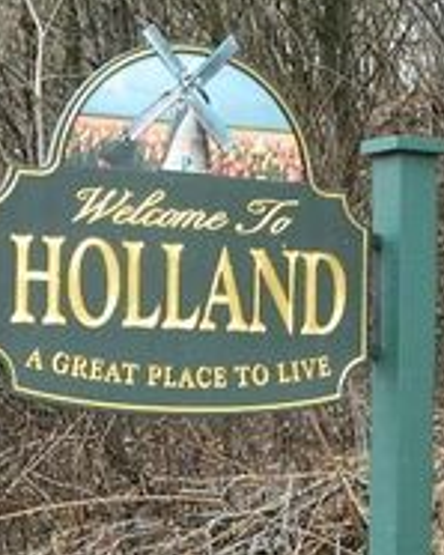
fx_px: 2019
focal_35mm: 123
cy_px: 330
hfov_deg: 12.5
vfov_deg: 15.6
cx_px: 259
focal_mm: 8.4
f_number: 3.6
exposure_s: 1/250
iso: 400
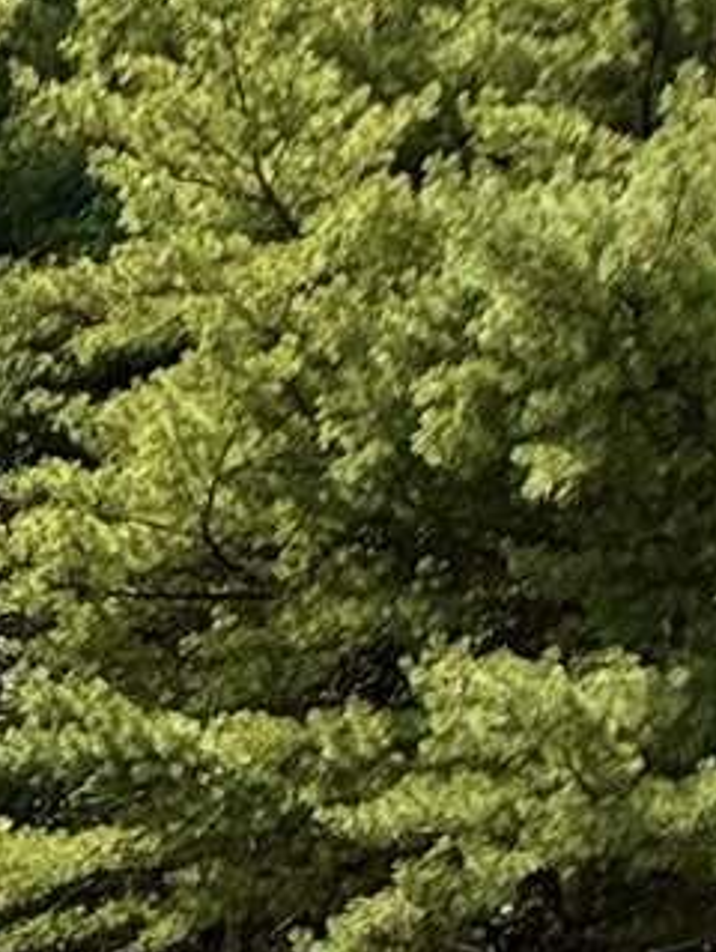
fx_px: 2780
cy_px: 2271
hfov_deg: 10.5
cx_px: -1399
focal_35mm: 101
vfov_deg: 13.9
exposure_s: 1/1235
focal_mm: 2.22
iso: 50
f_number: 2.2
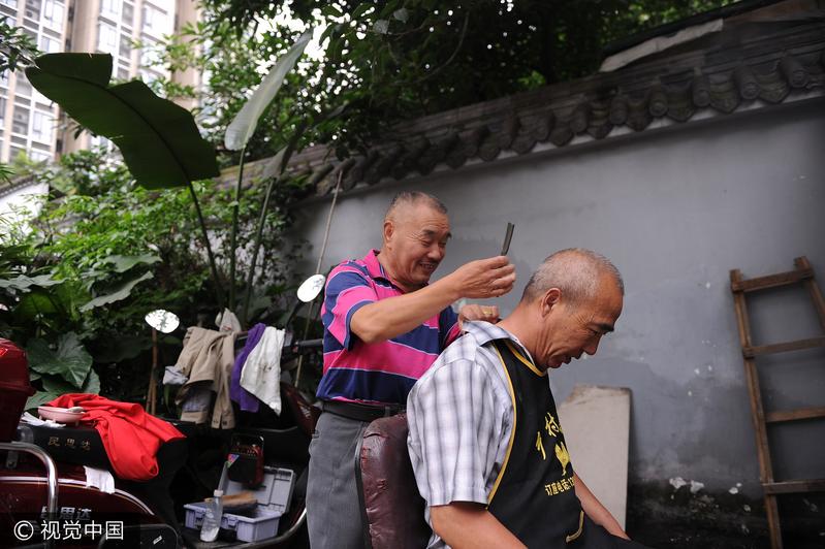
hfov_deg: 73.8
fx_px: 550
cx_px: 412
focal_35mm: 24
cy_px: 274
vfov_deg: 53.1
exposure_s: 1/100
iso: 200
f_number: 3.2
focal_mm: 24
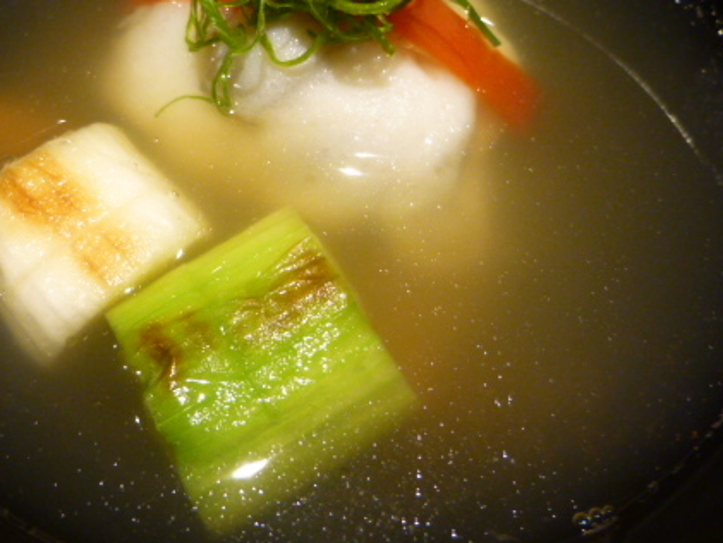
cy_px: 151
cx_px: 276
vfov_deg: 37.0
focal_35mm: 38
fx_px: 794
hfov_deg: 48.6
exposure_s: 1/60
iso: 400
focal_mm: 4.5
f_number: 3.1
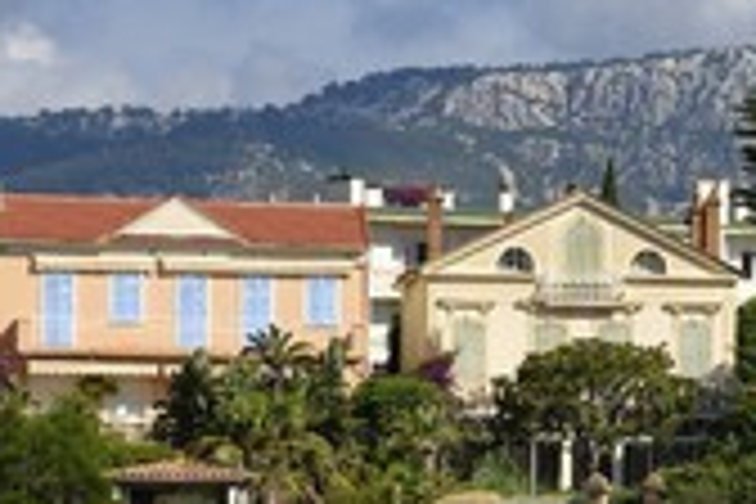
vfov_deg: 3.0
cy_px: 400
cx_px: 756
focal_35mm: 463
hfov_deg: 4.4
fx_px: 9722
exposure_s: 1/500
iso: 200
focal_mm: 185
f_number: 11
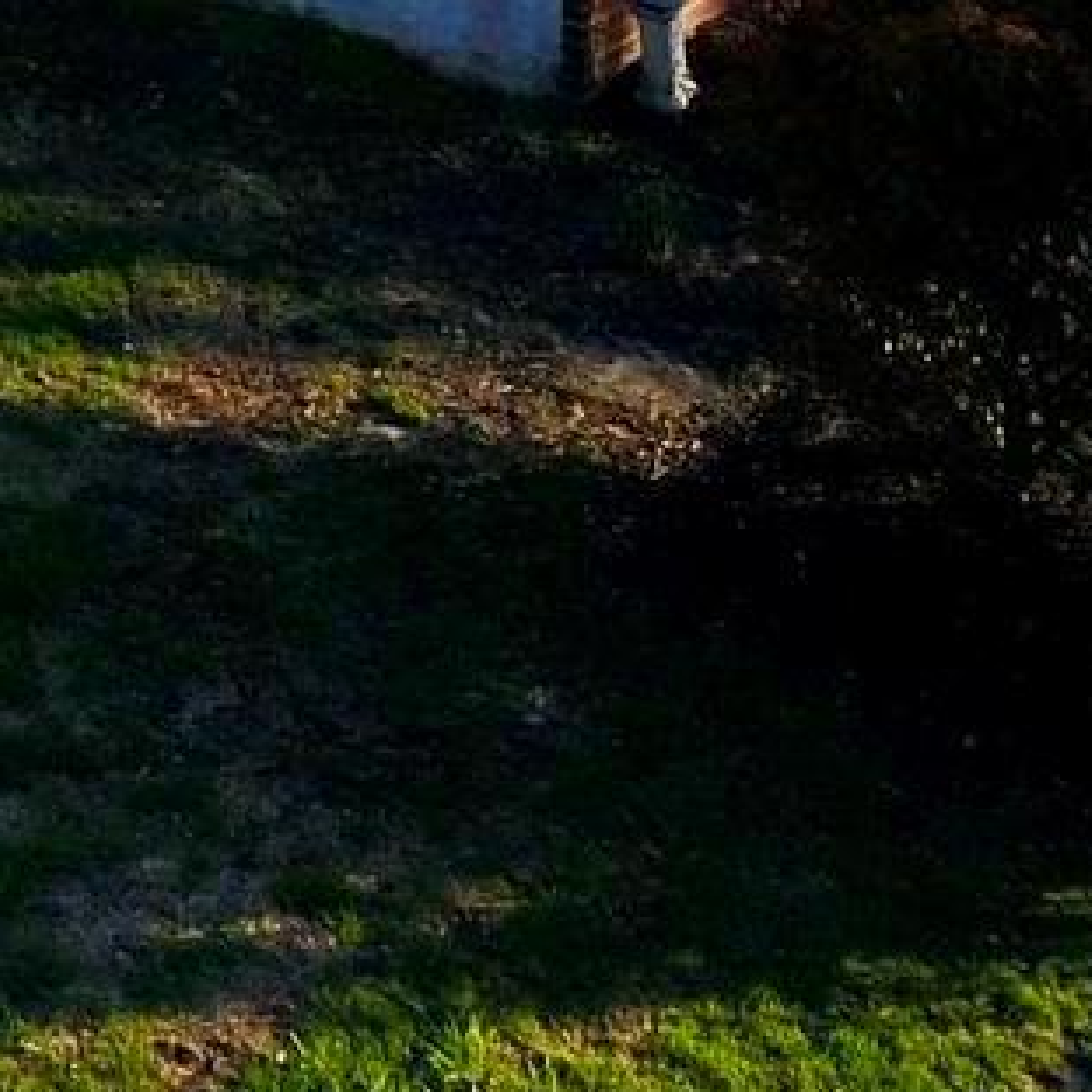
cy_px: -1572
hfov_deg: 10.6
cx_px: -1124
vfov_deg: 10.0
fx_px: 5389
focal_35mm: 151
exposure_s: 1/754
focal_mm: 4.73
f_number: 2.2
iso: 100
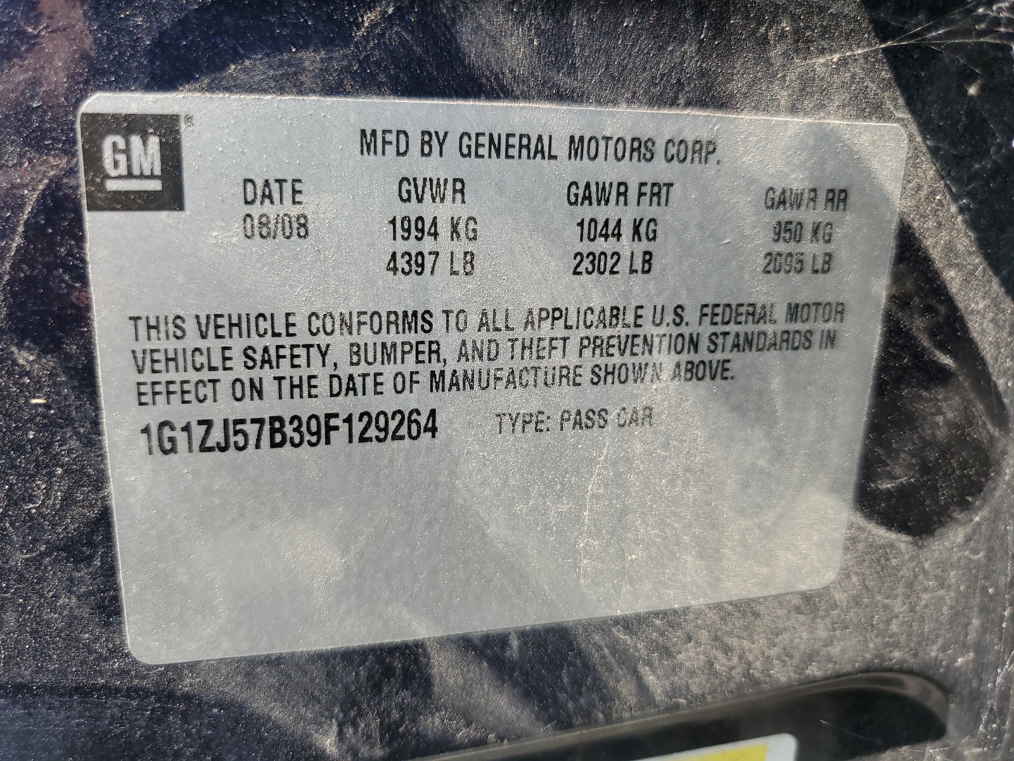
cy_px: 380
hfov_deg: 67.3
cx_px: 507
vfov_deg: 53.1
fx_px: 762
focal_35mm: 26
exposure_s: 1/357
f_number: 1.5
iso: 50
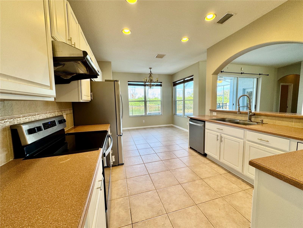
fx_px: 123
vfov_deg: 85.7
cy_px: 114
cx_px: 152
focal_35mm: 14
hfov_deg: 102.1
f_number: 2.2
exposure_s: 1/120
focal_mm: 2.22
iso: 80
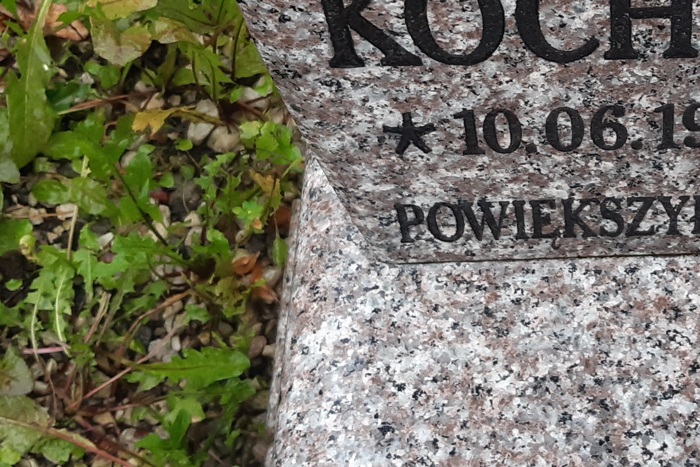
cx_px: 622
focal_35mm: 78
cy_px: 145
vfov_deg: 17.4
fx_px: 1516
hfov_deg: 25.2
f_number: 1.7
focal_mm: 3.92
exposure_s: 1/100
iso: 80
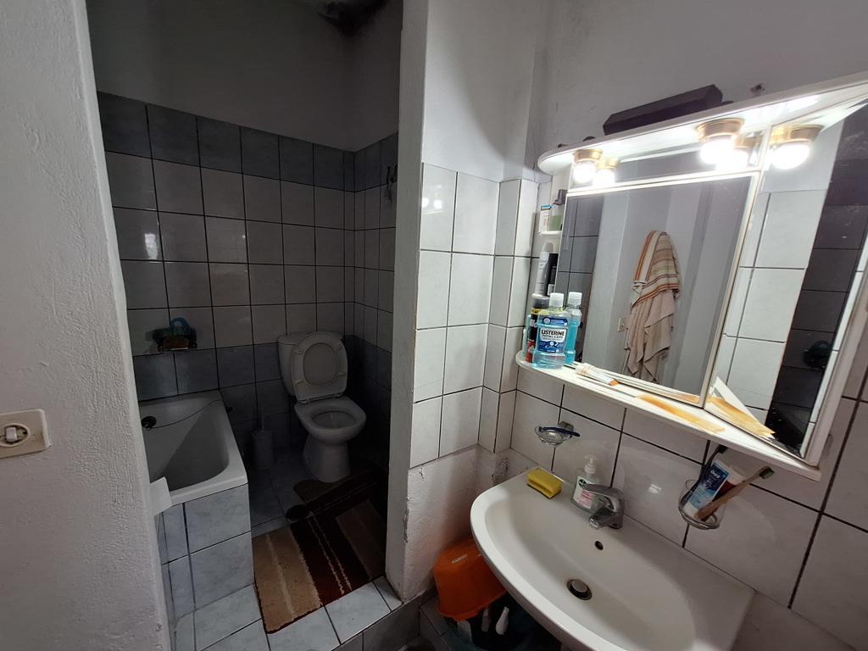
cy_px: 326
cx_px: 434
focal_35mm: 13
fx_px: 326
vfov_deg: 89.9
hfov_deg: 106.2
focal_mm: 1.74
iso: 100
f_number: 2.2
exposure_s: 1/50
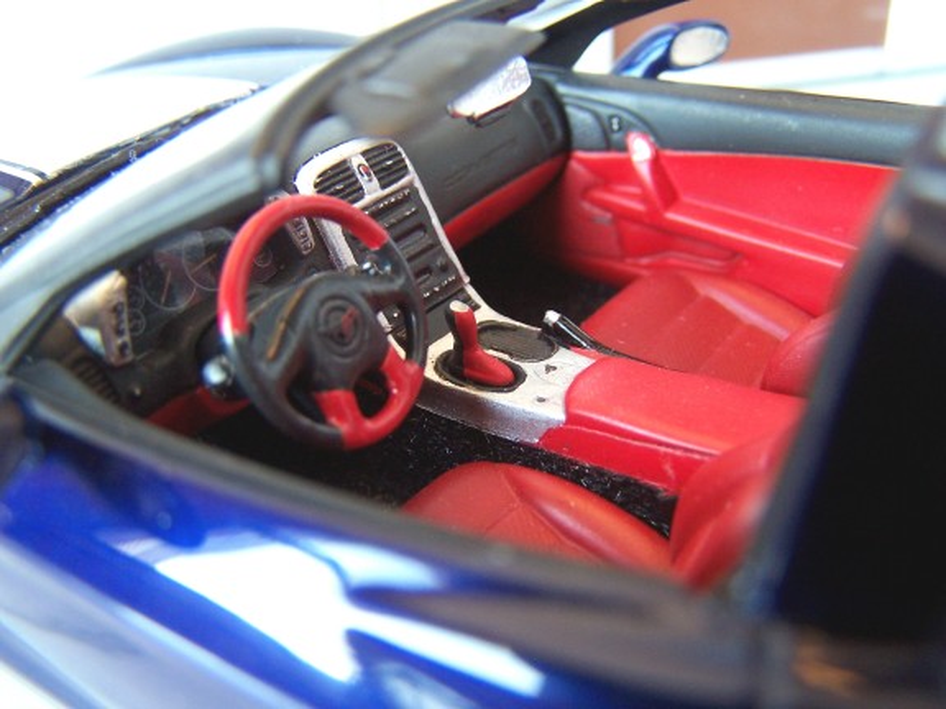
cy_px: 354
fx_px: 1038
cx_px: 473
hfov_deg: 49.0
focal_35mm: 38
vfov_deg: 37.7
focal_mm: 6.3
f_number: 2.8
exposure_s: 1/20
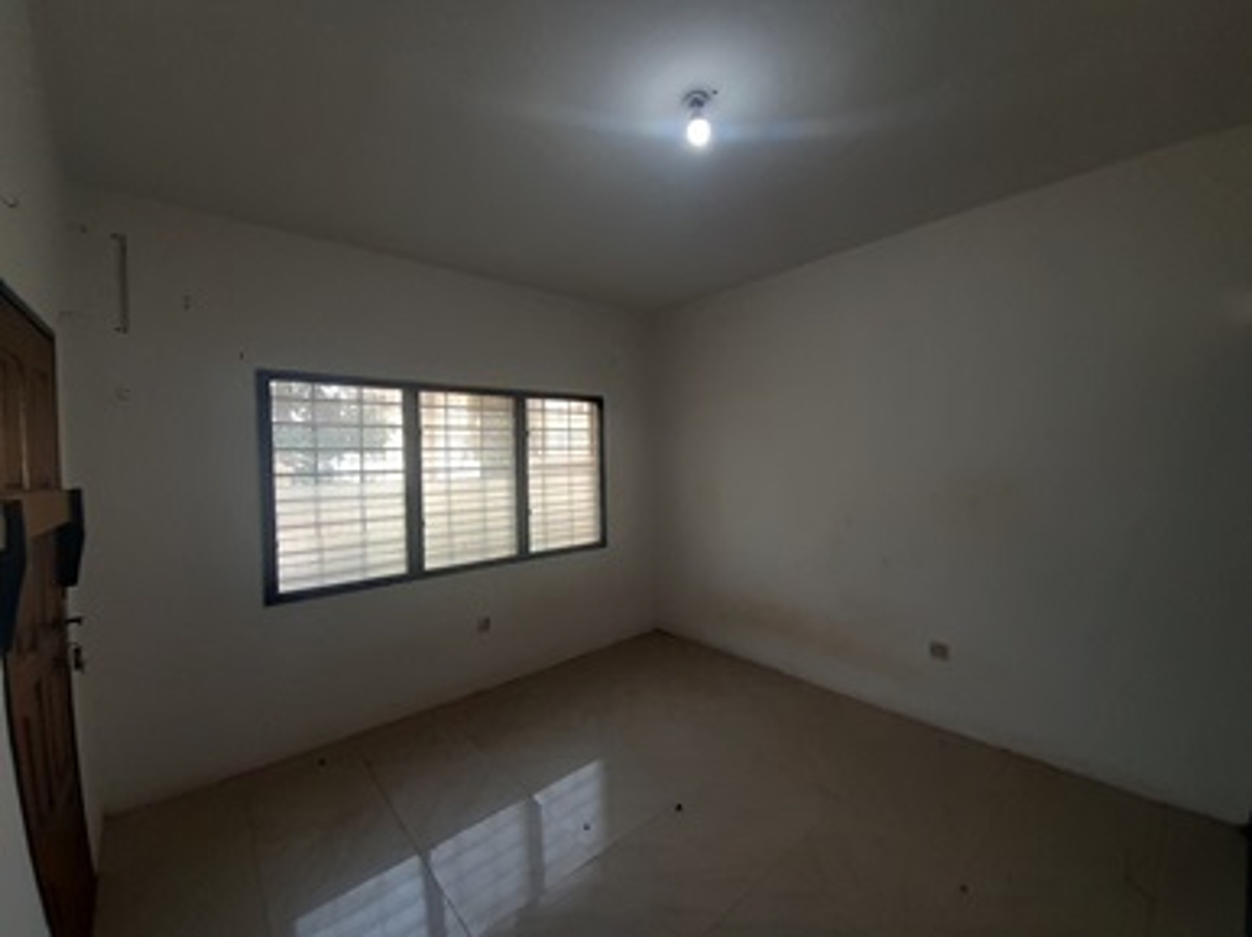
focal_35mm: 13
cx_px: 626
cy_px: 468
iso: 80
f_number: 2.2
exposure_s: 1/50
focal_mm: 1.13
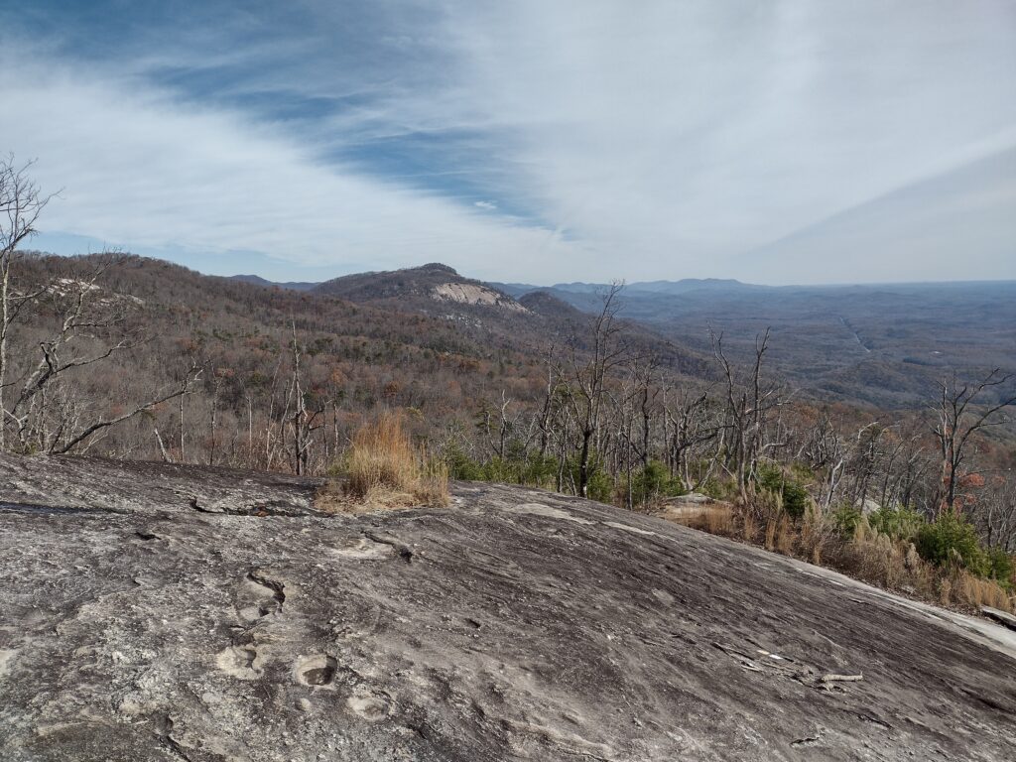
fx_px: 792
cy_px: 381
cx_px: 508
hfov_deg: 65.3
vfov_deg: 51.4
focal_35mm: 27
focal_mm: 4.71
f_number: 1.7
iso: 100
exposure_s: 1/2349
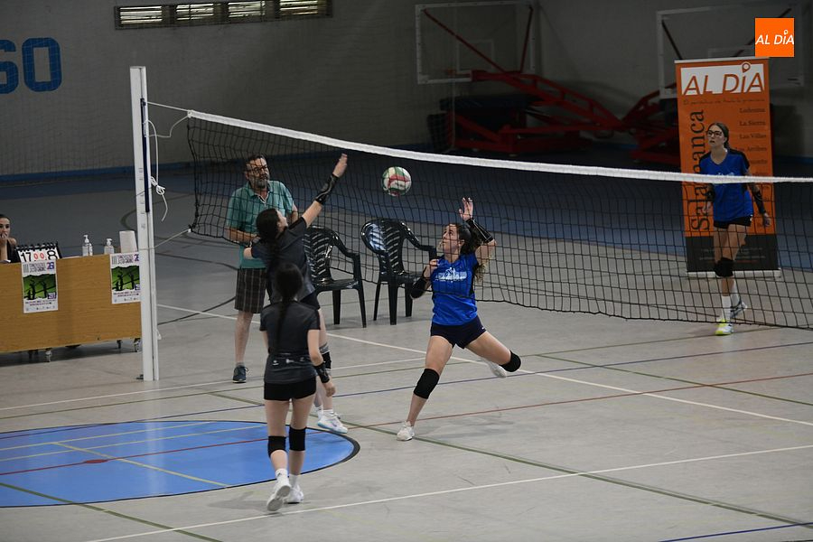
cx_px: 406
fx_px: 4065
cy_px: 271
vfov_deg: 7.6
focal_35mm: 180
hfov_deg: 11.4
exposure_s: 1/320
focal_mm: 180
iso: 2500
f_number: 2.8
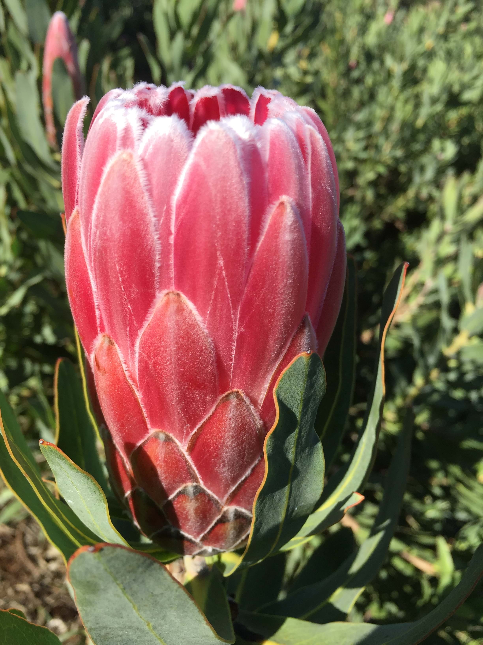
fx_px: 540
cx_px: 242
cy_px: 322
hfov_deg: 48.2
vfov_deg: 61.7
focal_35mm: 29
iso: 32
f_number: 2.2
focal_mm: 4.15
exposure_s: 1/1319
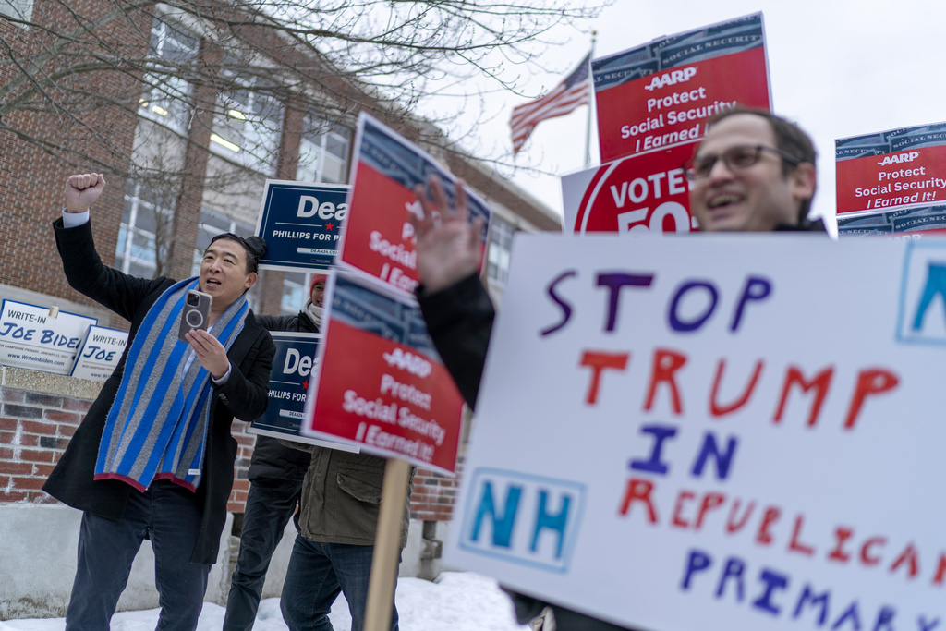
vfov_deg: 37.9
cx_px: 473
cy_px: 316
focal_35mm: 35
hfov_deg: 54.4
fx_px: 920
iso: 100
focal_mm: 35
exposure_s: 1/1000
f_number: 1.4
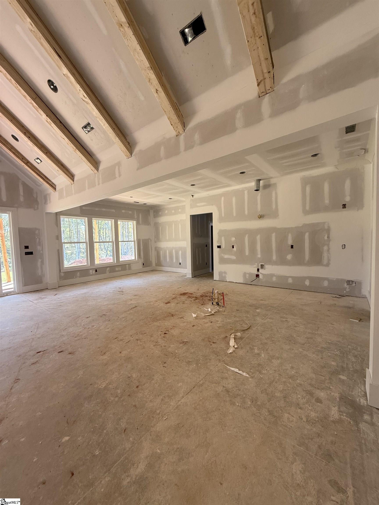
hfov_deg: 85.7
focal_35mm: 14
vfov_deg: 102.1
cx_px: 190
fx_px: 204
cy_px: 252
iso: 100
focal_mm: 2.22
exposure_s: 1/99
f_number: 2.2
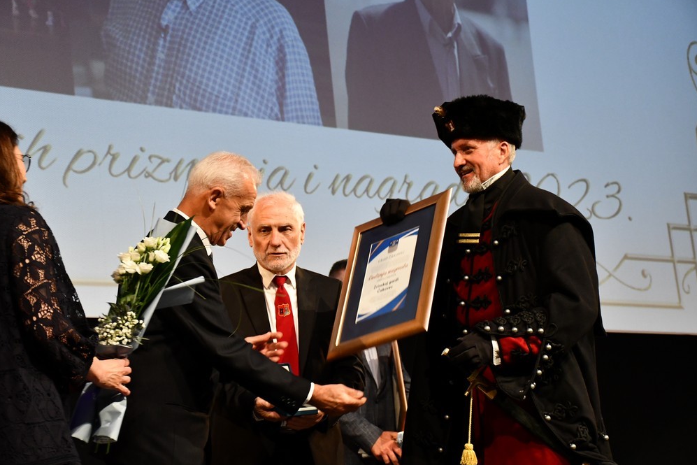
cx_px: 340
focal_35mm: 77
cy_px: 232
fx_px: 1491
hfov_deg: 26.3
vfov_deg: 17.7
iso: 3200
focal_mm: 50
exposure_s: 1/100
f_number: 4.8
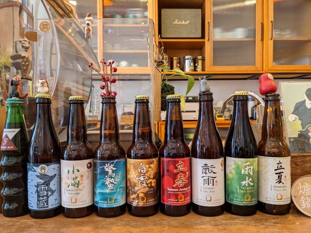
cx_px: 156
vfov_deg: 51.4
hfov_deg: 65.3
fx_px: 243
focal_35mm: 27
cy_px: 116
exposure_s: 1/24
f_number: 1.73
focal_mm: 4.38
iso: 99
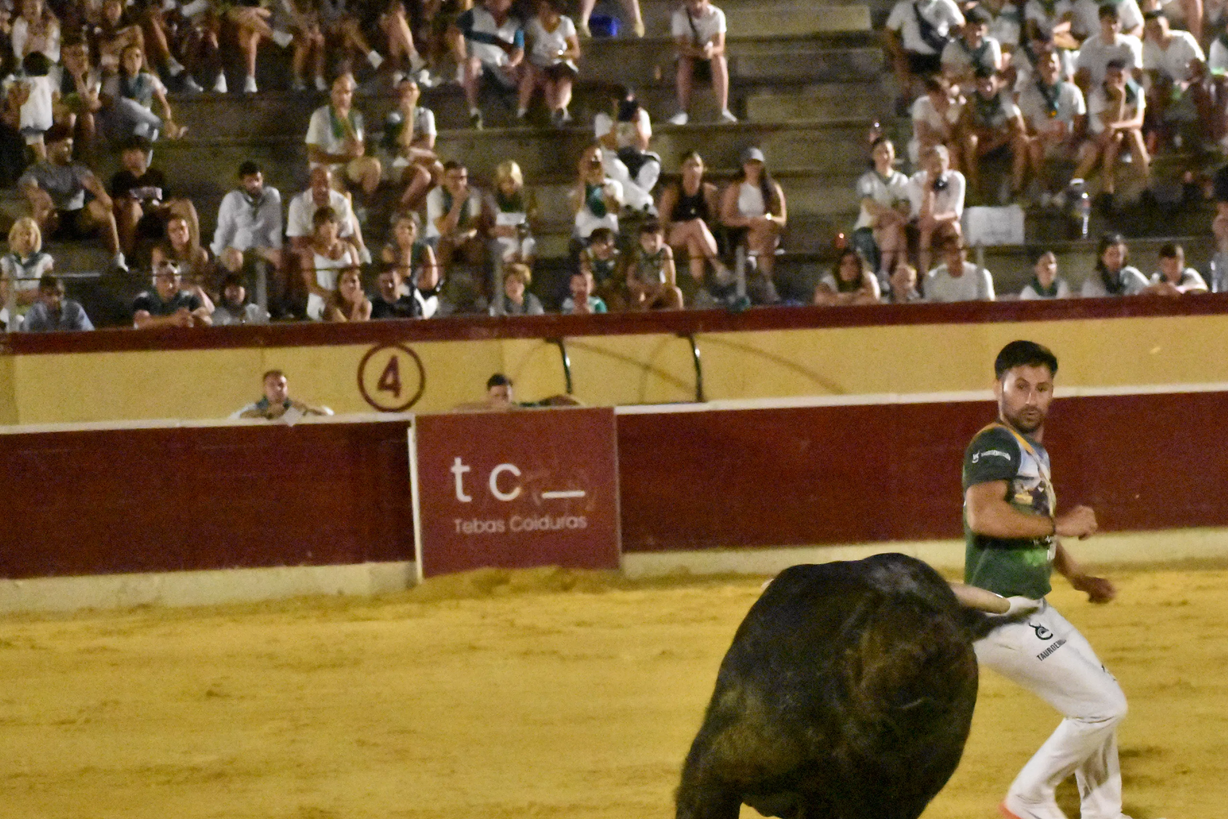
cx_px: 900
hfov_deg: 11.5
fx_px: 6072
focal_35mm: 178
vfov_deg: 7.7
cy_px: 489
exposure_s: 1/400
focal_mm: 72
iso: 25600
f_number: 5
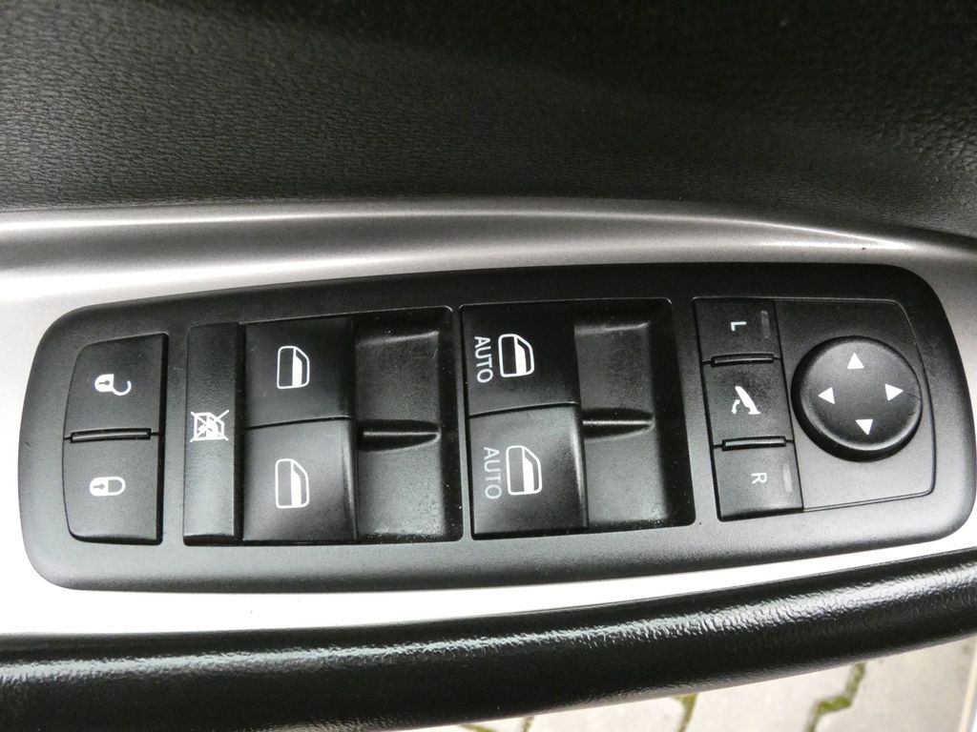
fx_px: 1073
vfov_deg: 37.7
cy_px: 366
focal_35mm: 38
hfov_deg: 49.0
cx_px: 488
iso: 1600
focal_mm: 6.8
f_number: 5.6
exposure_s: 1/60
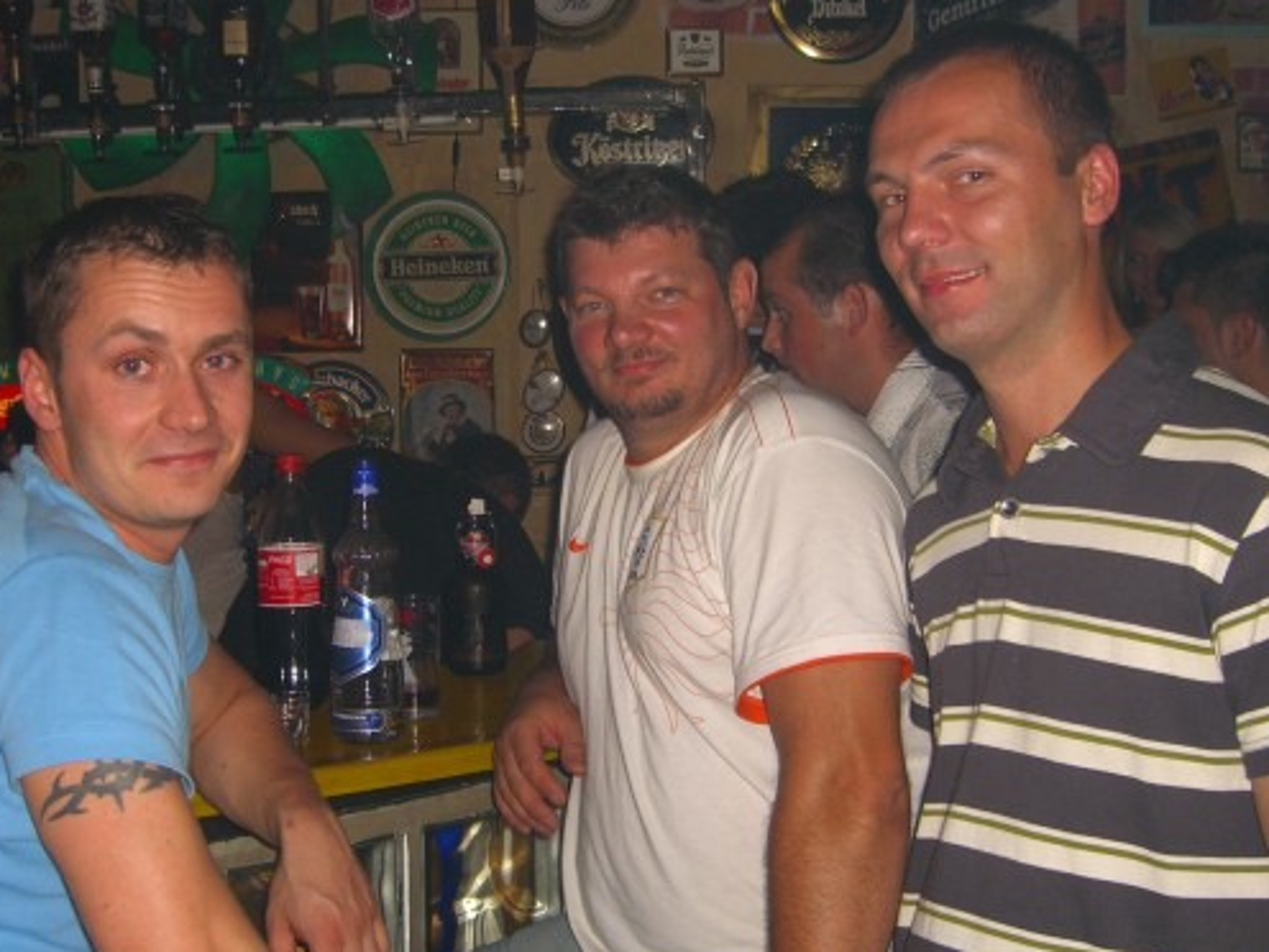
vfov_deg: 31.5
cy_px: 453
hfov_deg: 41.2
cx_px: 606
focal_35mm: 46
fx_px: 1686
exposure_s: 1/60
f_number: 2.8
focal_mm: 7.9
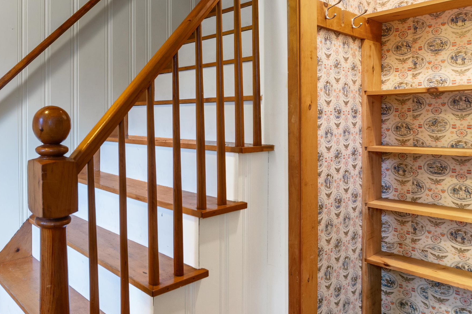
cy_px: 114
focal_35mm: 26
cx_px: 99
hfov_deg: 63.8
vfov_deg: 48.9
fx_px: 341
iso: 64
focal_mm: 10
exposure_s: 1.3
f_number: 8
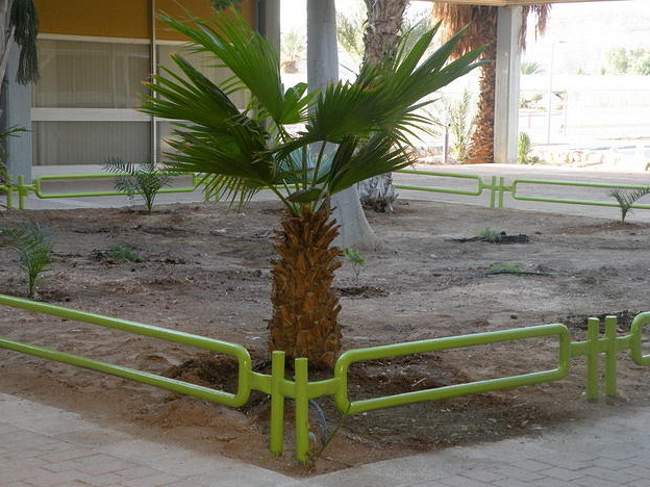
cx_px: 326
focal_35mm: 78
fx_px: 1465
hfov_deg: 25.0
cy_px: 244
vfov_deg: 18.9
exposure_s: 1/59.8
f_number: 4
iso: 112
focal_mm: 13.4
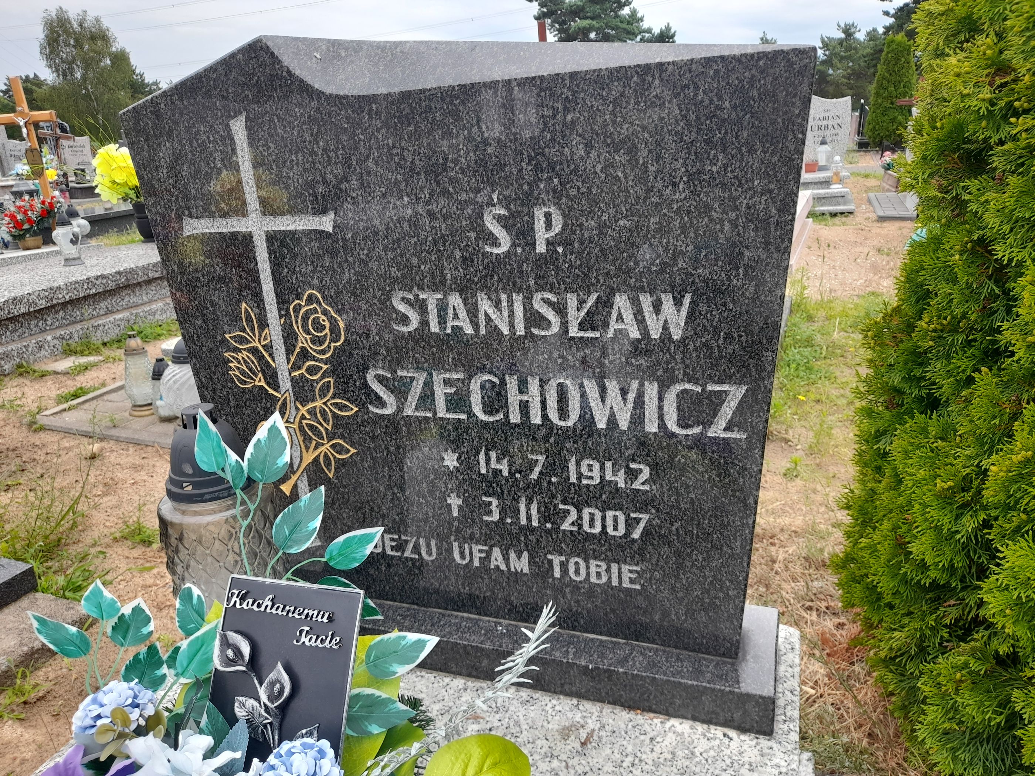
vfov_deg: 54.9
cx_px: 518
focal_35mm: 25
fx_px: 747
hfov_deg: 69.4
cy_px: 388
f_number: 2
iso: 20
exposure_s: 1/174
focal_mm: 4.6
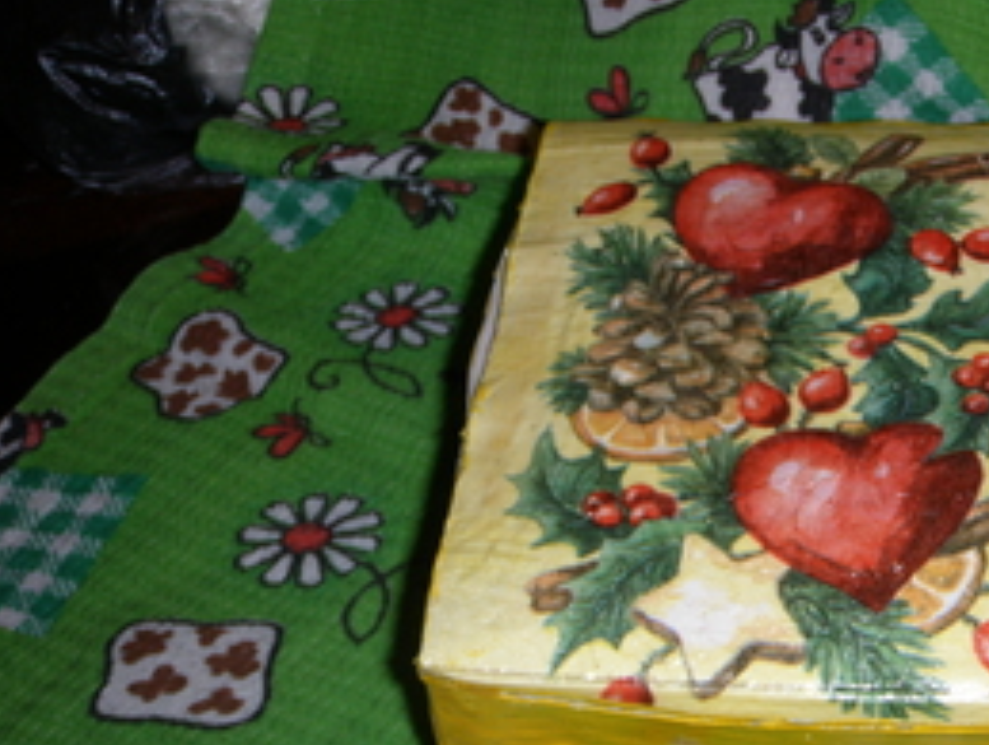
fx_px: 1888
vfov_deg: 22.2
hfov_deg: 28.5
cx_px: 848
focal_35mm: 66
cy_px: 489
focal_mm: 6.7
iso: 100
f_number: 3.5
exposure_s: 1/30
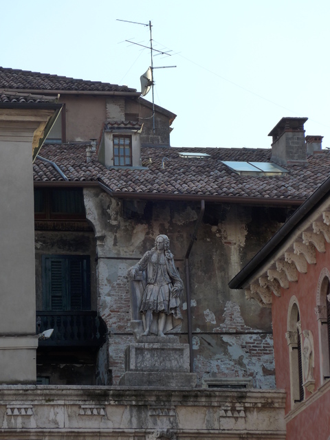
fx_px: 2822
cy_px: 220
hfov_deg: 6.7
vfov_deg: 8.9
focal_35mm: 222
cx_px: 165
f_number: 5.9
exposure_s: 1/200
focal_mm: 42.8
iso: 125
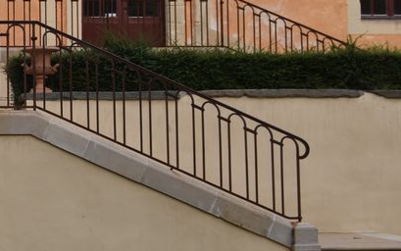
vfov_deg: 12.8
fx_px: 1115
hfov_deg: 19.1
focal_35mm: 102
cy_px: 93
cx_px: -95
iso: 400
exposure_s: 1/160
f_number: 6.3
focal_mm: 26
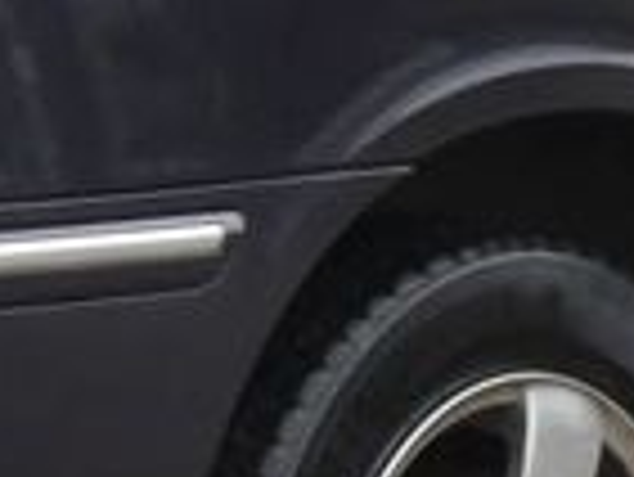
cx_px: 409
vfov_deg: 3.2
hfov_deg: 4.3
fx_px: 8396
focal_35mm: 458
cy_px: -148
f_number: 5.6
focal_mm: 11.3
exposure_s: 1/80
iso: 400
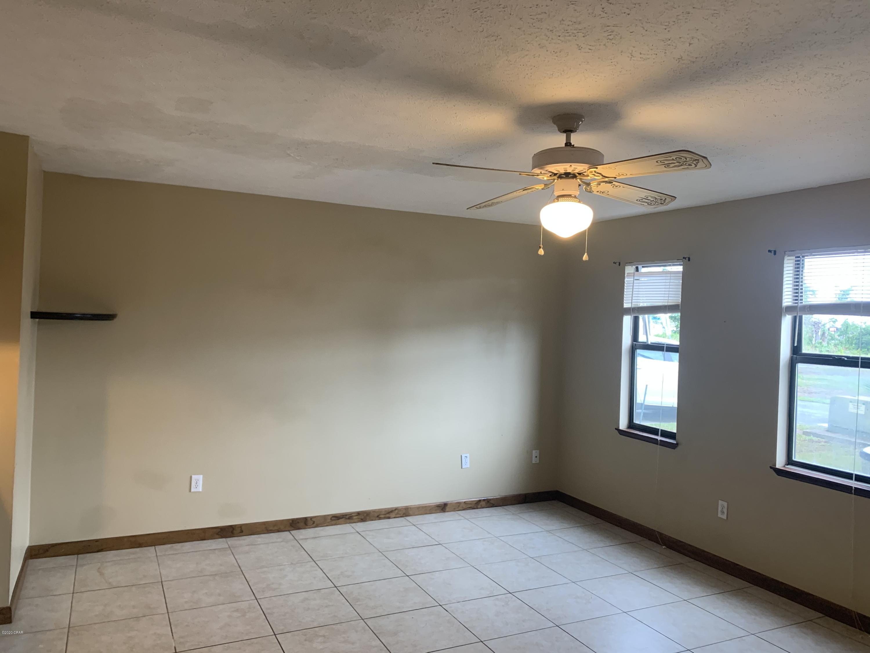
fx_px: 653
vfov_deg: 53.1
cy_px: 326
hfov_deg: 67.3
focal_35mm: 26
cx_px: 435
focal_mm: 4.25
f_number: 1.8
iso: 80
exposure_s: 1/60
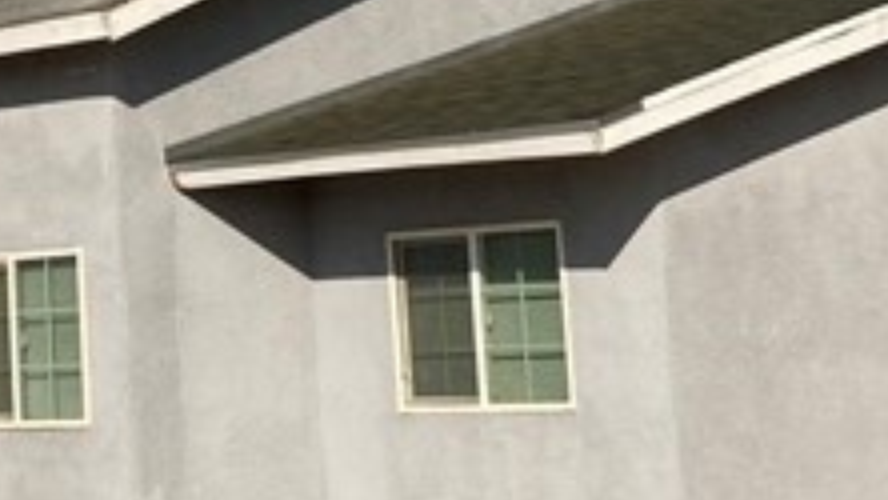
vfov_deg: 8.5
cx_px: -128
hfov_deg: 14.8
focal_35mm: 141
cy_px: -64
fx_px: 3321
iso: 20
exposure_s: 1/3003
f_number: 1.8
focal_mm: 3.99
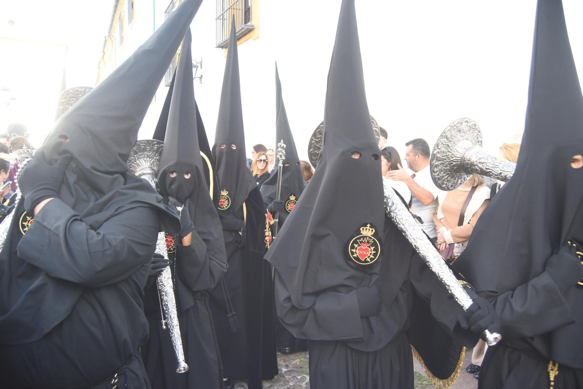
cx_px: 292
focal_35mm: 29
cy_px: 194
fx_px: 470
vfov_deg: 45.0
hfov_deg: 63.6
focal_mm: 29
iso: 1100
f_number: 8
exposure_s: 1/250
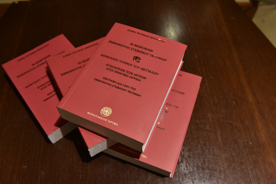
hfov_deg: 55.8
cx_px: 138
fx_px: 261
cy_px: 92
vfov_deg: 38.9
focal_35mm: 34
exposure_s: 1/80
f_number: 5
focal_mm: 34
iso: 1000
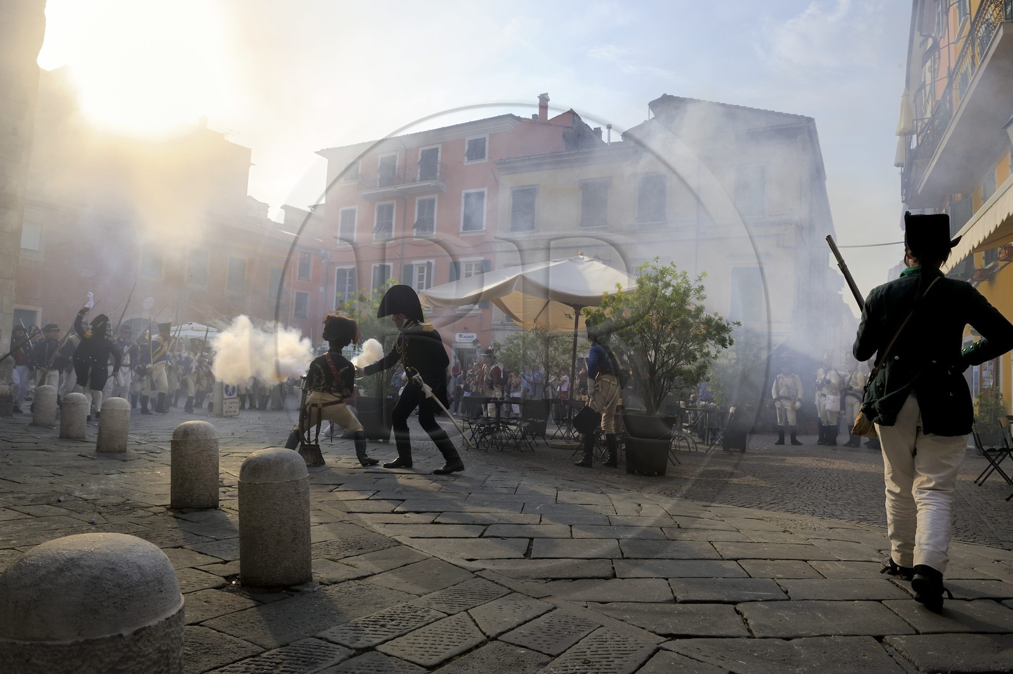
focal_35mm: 24
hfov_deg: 73.8
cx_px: 506
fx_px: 675
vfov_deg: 53.1
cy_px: 337
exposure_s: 1/320
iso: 400
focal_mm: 24
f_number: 11
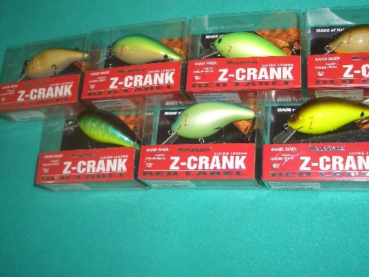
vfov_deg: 33.6
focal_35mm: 43
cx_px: 203
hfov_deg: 43.8
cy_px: 126
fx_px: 458
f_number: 2.6
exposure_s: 1/60
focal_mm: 5.8
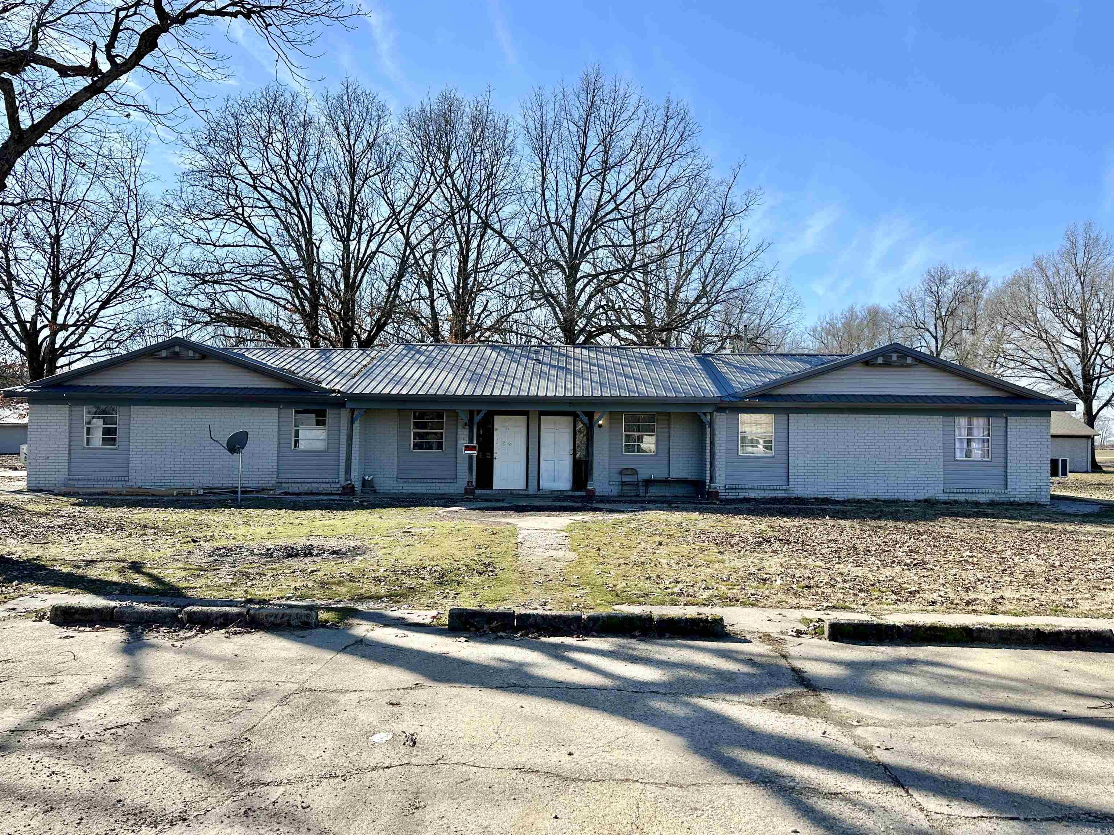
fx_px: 772
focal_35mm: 24
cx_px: 557
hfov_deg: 71.6
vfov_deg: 56.8
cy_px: 418
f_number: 1.78
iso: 80
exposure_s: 1/2660
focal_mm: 6.86
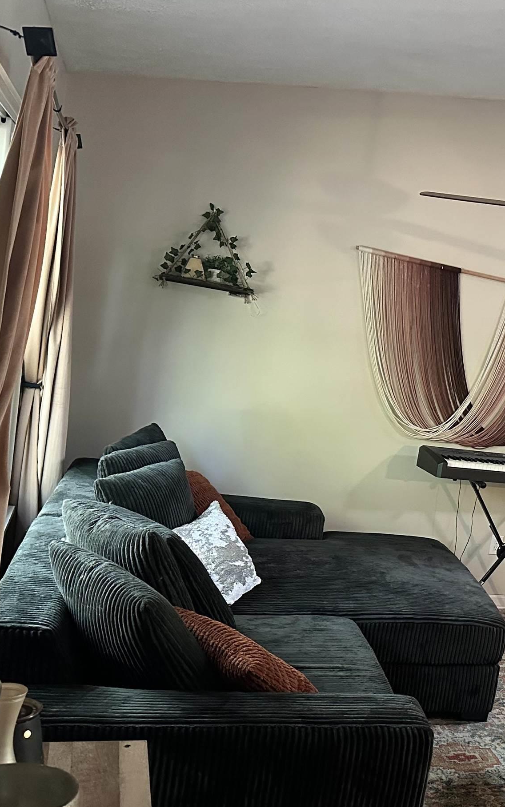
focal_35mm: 43
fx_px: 947
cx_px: 577
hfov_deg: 27.0
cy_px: 486
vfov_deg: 45.9
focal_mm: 6.86
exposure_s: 1/40
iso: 640
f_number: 1.78
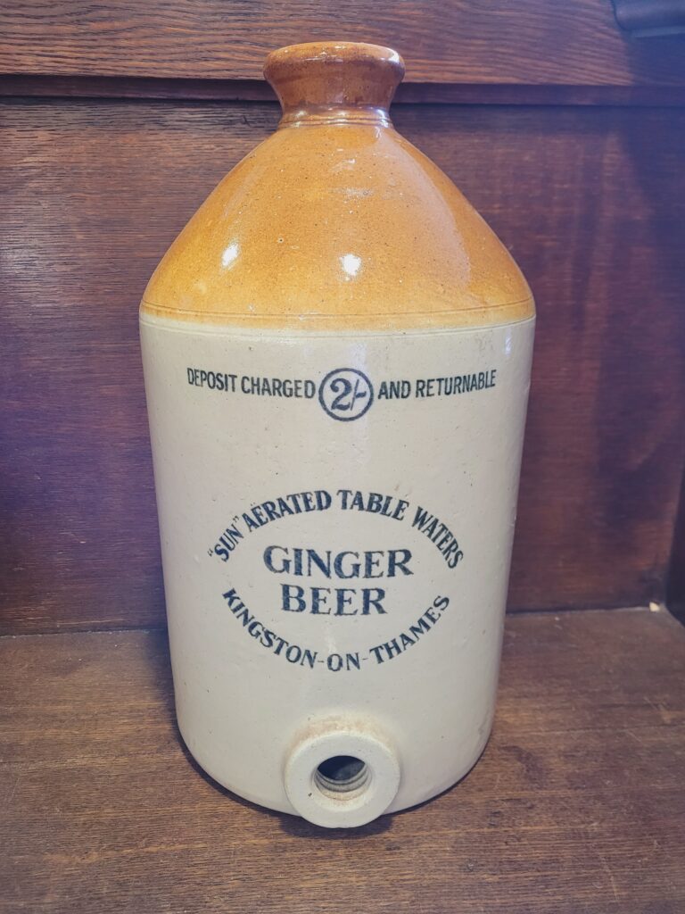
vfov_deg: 67.3
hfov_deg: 53.1
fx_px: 686
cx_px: 342
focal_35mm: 26
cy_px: 457
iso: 320
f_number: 1.8
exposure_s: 1/50
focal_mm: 5.4
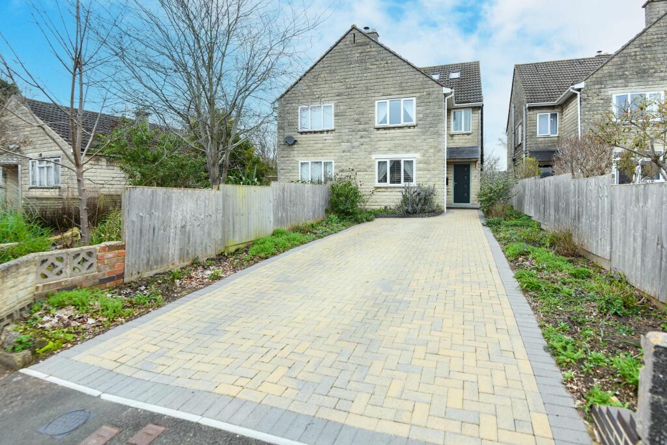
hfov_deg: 96.7
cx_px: 334
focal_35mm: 16
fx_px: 296
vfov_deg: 73.8
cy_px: 222
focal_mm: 16
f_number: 6.3
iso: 400
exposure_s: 1/200
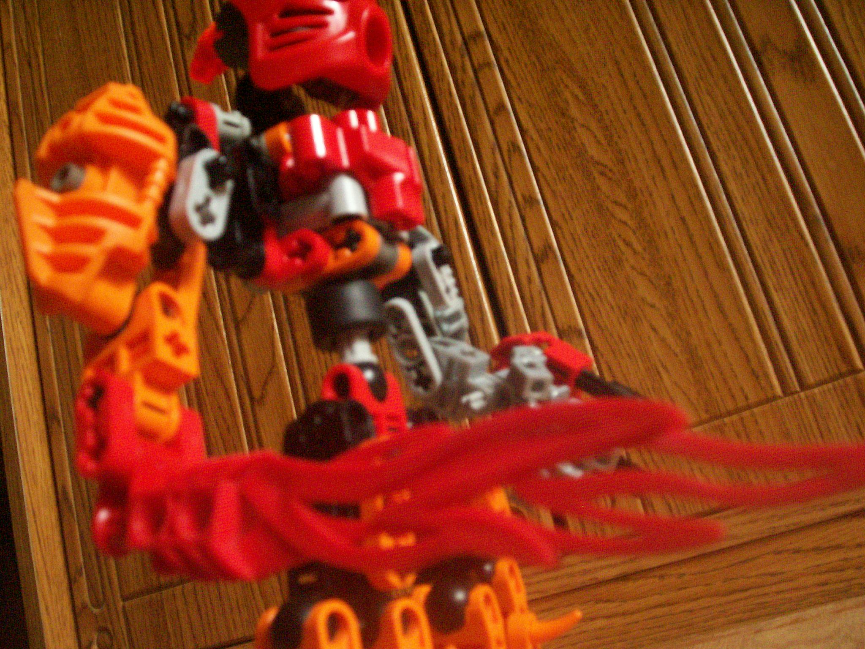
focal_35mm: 36
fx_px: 900
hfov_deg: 51.4
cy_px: 324
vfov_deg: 39.7
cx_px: 432
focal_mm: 5.9
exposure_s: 1/8
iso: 400
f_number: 4.5
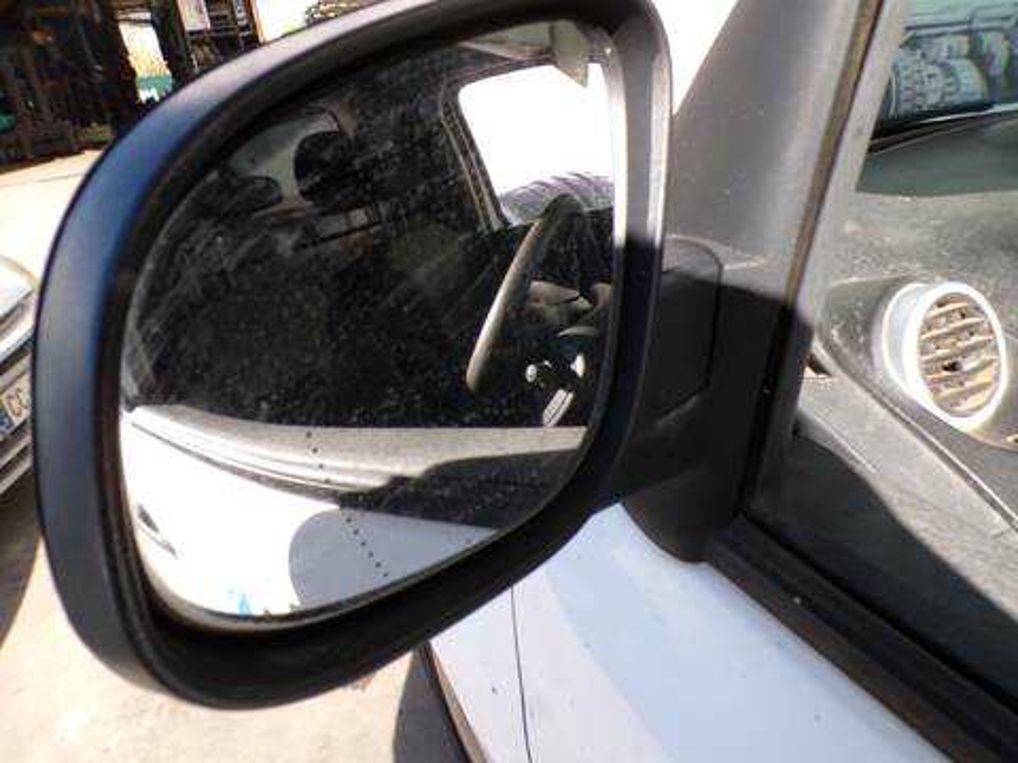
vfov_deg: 56.8
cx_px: 509
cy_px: 382
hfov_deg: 71.6
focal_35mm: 24
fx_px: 706
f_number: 5.8
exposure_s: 1/105
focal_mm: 4.3
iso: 100
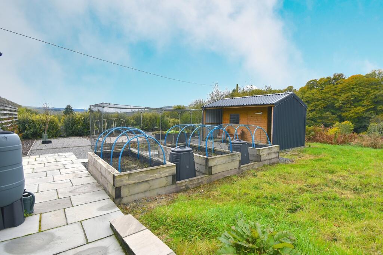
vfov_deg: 69.6
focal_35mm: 17
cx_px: 192
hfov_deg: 92.5
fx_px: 183
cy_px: 128
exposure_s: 1/250
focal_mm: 11.5
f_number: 8
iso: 160
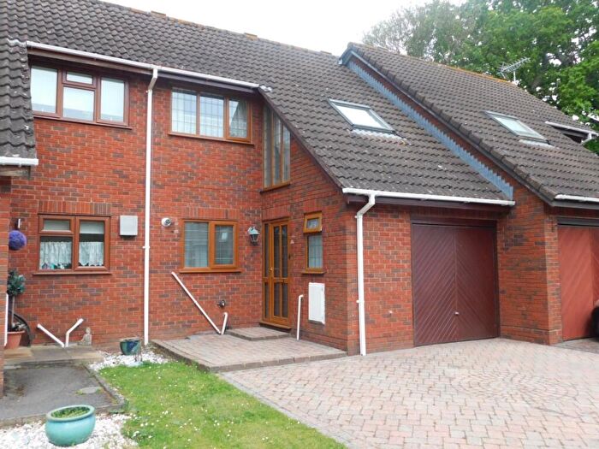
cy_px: 224
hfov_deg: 60.0
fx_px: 519
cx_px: 300
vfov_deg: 46.8
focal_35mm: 30
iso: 125
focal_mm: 5.3
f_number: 3.2
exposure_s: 1/500
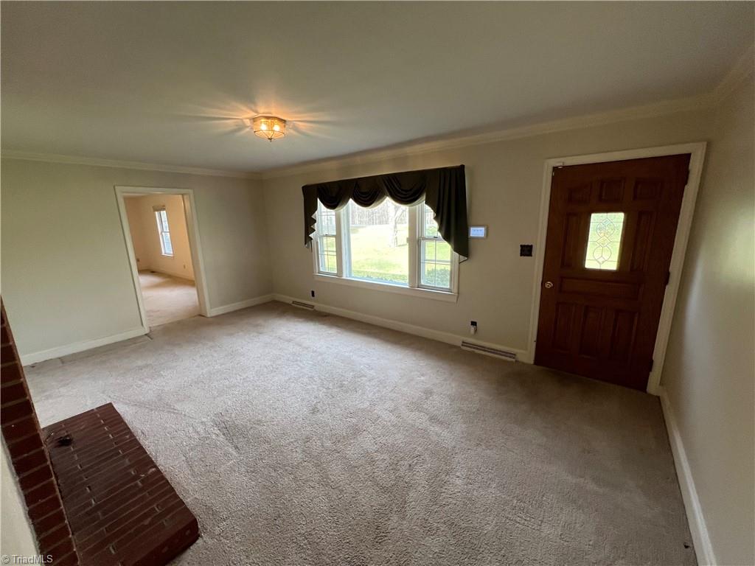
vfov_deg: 89.9
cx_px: 378
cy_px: 283
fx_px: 284
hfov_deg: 106.2
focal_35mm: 13
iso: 200
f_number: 1.8
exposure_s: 1/120
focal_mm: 1.57
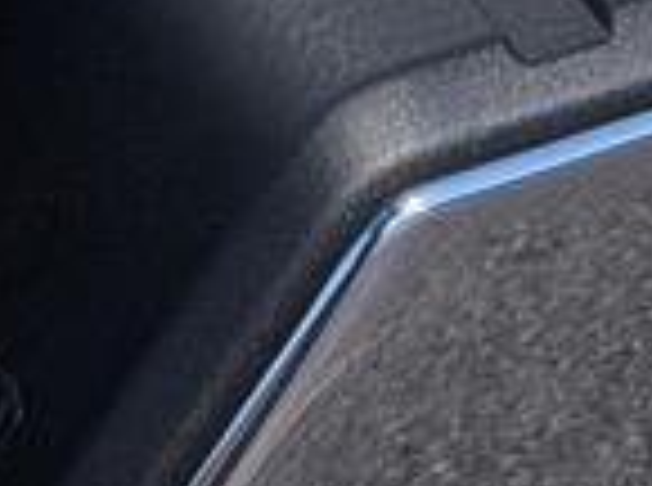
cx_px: 1313
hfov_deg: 8.6
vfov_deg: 6.6
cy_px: -562
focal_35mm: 217
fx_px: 4077
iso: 25
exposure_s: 1/2500
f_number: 1.68
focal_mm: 6.9
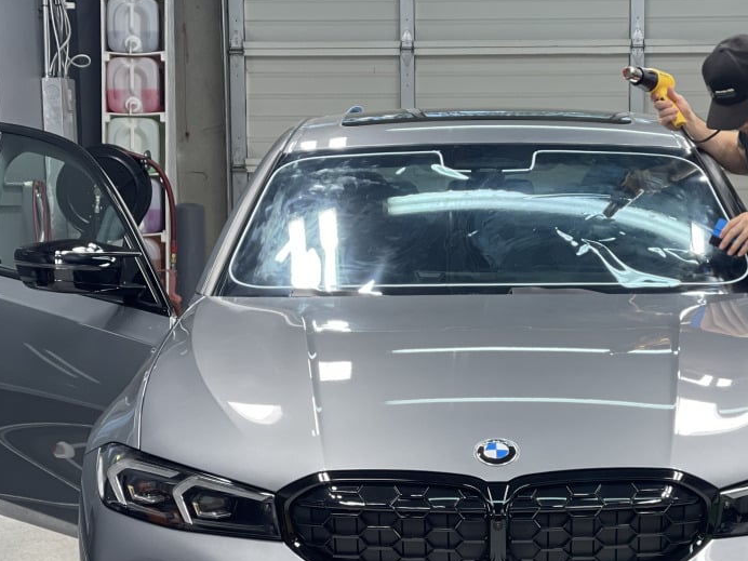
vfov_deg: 13.3
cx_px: 454
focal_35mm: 111
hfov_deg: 17.7
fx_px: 2399
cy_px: 413
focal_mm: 7.5
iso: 80
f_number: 2.2
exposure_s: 1/120
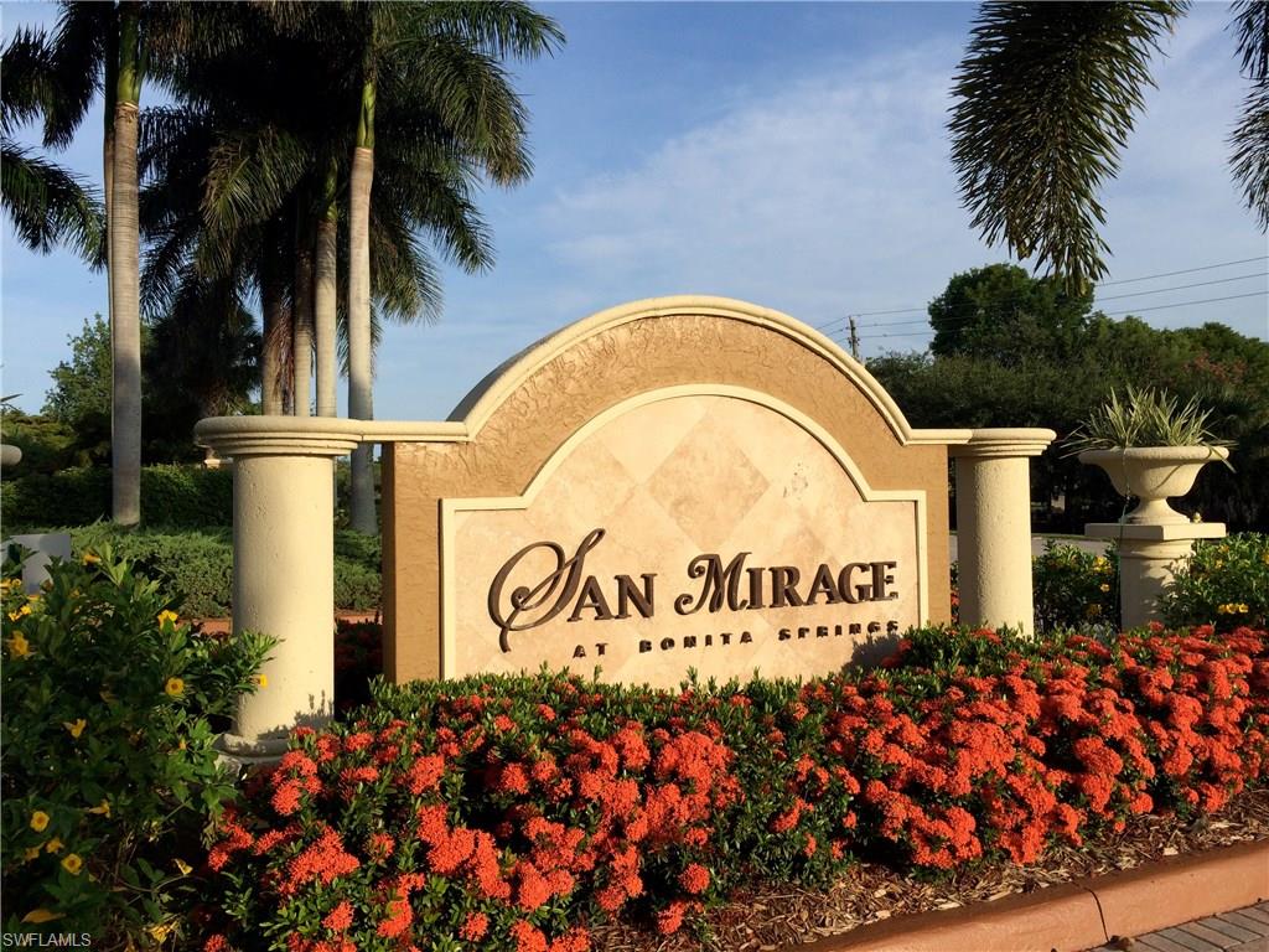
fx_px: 1063
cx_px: 634
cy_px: 476
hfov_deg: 61.7
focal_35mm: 29
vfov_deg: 48.2
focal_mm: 4.15
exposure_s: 1/1709
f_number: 2.2
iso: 32
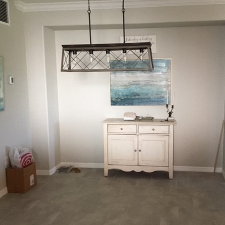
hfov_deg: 42.6
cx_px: 134
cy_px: 118
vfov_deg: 42.8
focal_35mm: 39
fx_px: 287
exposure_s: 1/30
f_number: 2.4
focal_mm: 3.3
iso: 160
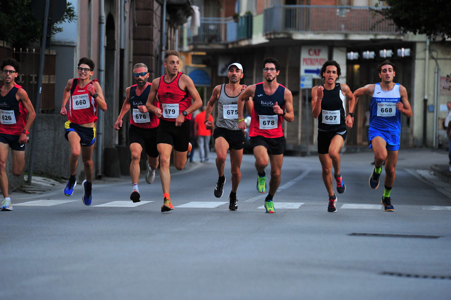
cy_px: 150
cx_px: 226
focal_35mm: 260
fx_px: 3255
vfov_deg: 5.3
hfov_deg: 7.9
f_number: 5.3
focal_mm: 260
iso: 1000
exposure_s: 1/250
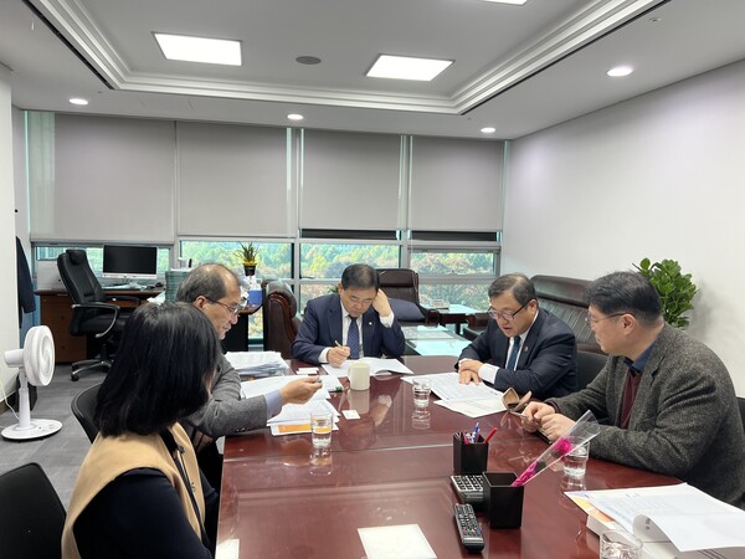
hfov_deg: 67.3
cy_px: 280
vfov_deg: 53.1
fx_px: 560
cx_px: 372
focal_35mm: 26
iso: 125
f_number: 1.5
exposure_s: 1/120
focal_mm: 5.7
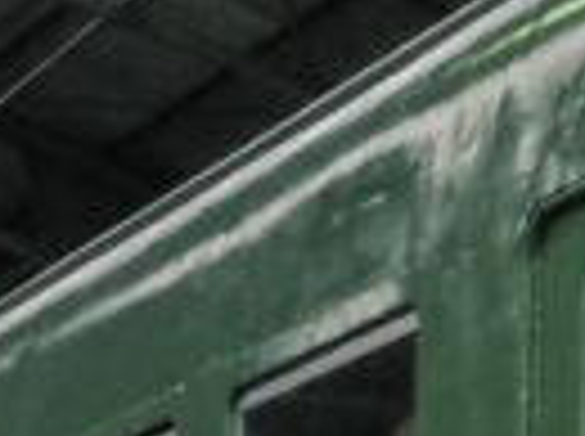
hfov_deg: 6.8
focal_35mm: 260
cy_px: 778
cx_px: -1215
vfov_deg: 5.6
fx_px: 4386
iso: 160
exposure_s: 1/20
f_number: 2.4
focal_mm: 4.13
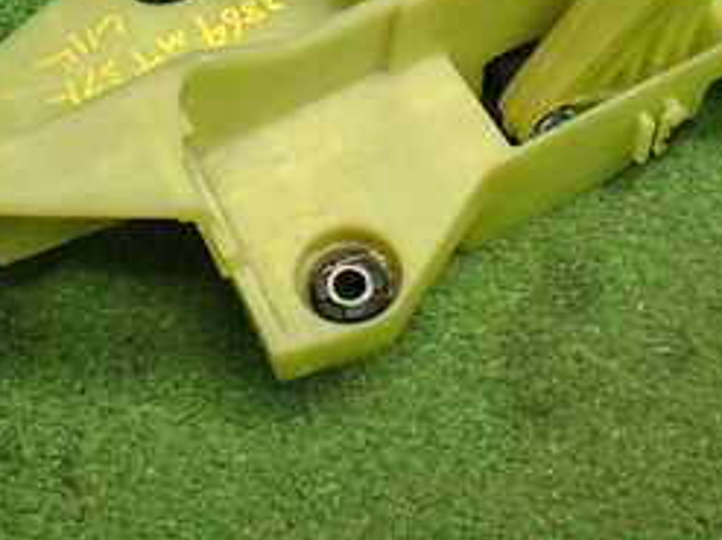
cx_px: 330
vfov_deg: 19.4
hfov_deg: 26.7
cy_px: -38
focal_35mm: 73
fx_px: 1522
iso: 800
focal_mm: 5.4
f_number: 2.3
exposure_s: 1/125
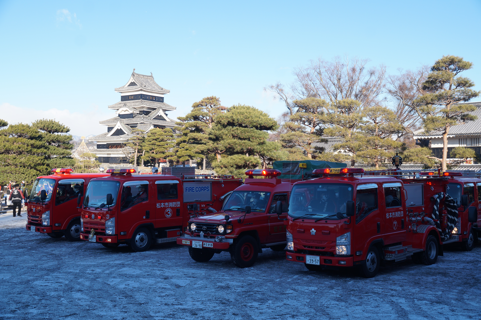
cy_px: 160
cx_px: 240
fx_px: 561
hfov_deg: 46.4
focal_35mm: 42
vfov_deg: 31.9
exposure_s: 1/160
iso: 100
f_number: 7.1
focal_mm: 28
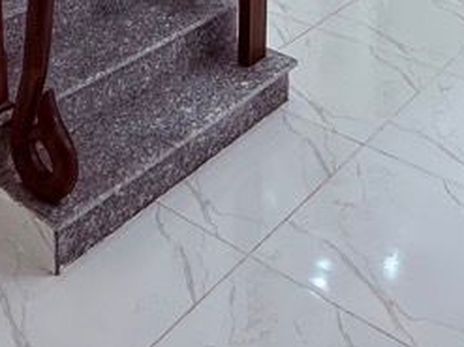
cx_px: 308
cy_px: -182
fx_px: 777
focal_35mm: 58
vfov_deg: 21.1
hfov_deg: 33.0
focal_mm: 2.22
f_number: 2.2
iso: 64
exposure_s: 1/100
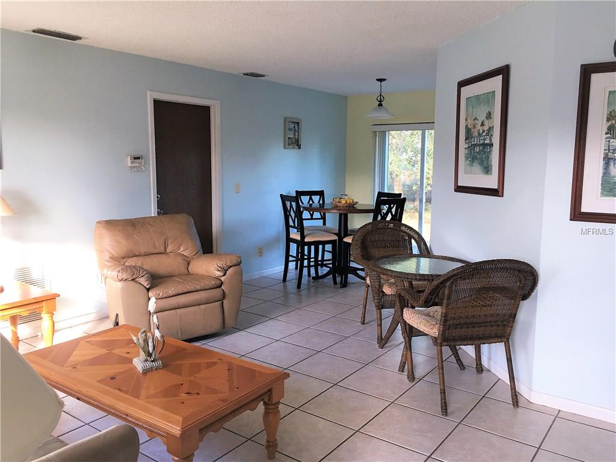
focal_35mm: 29
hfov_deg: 61.7
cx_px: 308
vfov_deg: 48.2
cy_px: 231
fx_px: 516
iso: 40
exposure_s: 1/30
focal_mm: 4.15
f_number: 2.2
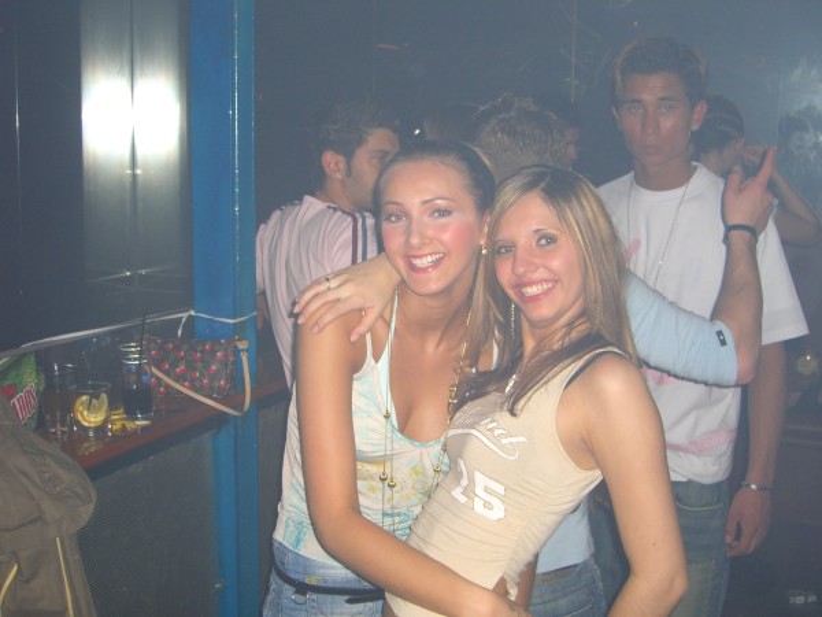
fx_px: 1092
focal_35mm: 46
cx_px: 411
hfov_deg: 41.2
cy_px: 308
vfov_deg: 31.5
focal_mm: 9.5
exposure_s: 1/60
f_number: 3.1
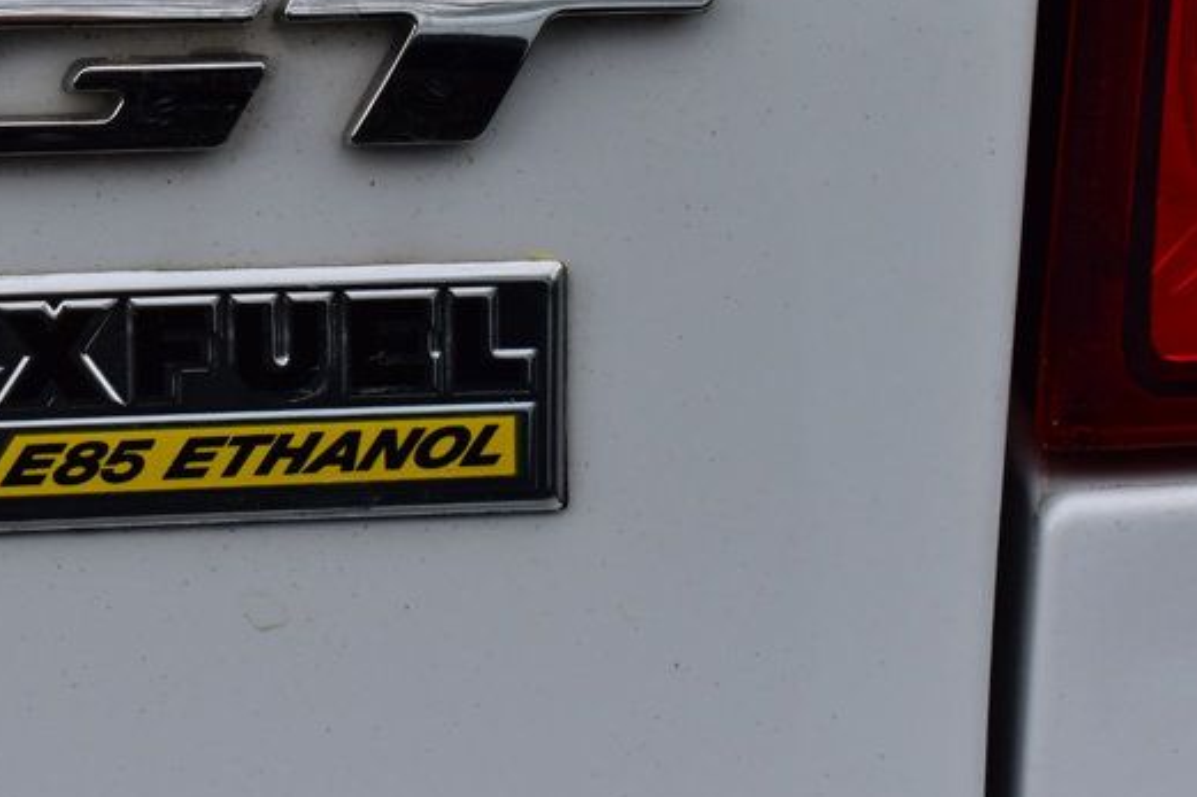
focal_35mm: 112
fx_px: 3723
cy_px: 142
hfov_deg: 18.0
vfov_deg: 12.2
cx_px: 168
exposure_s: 1/250
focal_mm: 38
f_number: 10
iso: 400
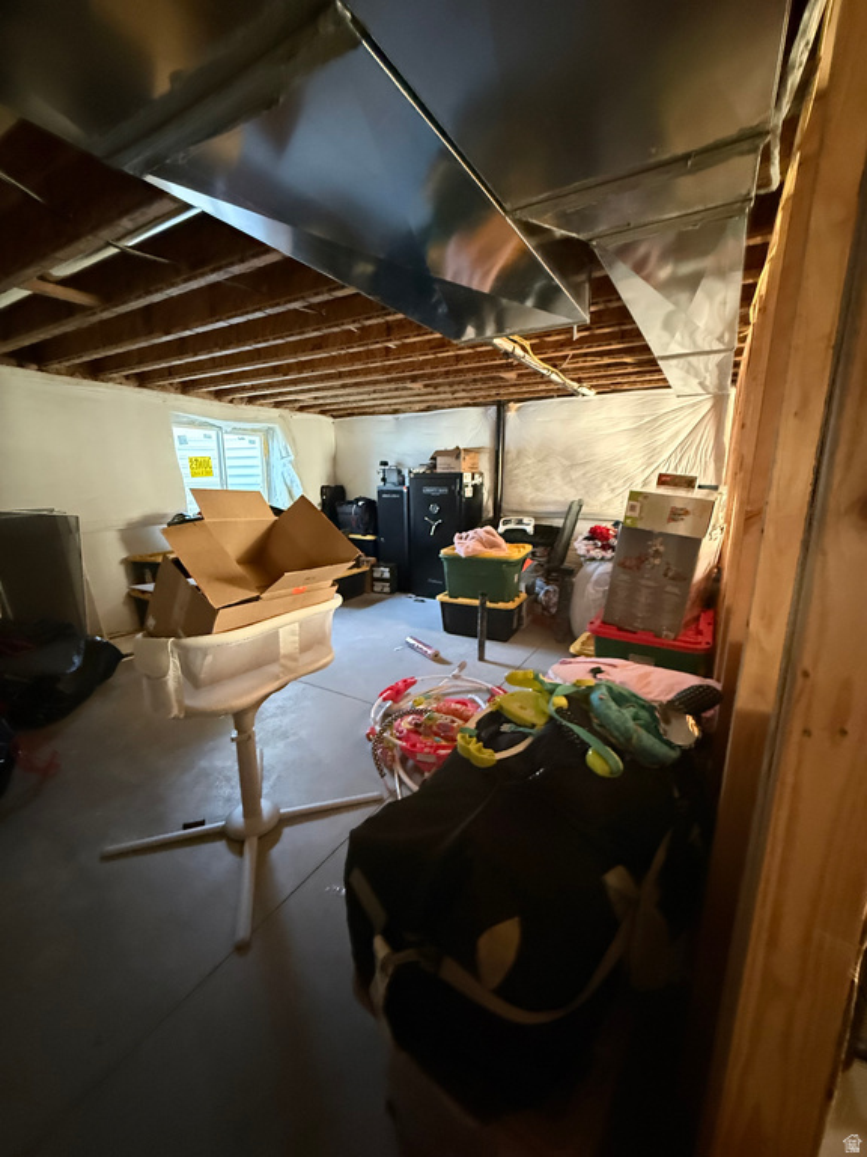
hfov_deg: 85.7
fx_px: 468
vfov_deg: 102.1
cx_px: 434
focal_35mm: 14
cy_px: 578
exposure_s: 1/40
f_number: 2.2
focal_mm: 2.22
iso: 1250
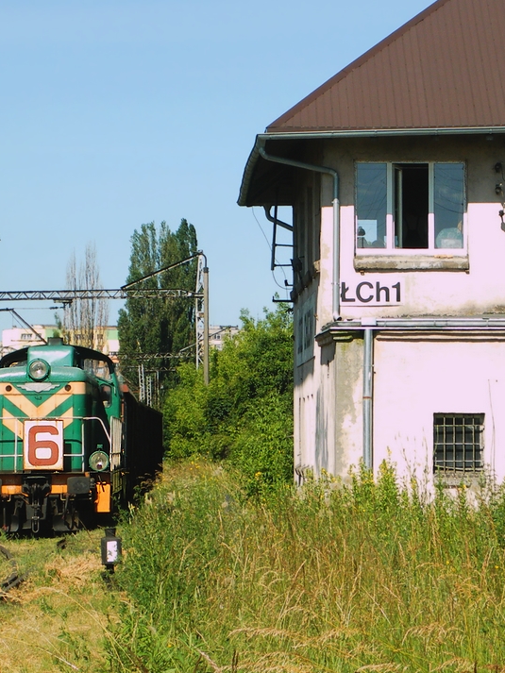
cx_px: 210
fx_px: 2178
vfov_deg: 17.5
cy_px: 210
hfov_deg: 13.2
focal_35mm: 112
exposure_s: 1/500
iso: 64
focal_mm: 13.8
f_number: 4
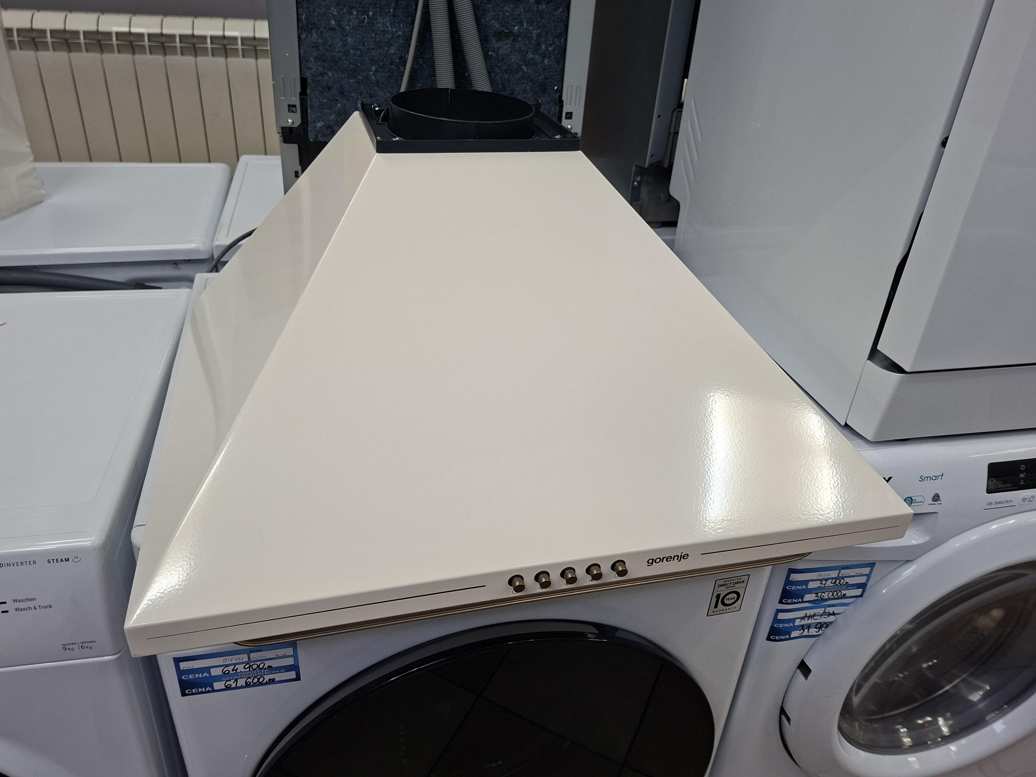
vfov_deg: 56.8
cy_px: 383
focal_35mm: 24
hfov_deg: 71.6
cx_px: 497
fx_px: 718
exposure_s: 1/100
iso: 125
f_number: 1.8
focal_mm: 5.54
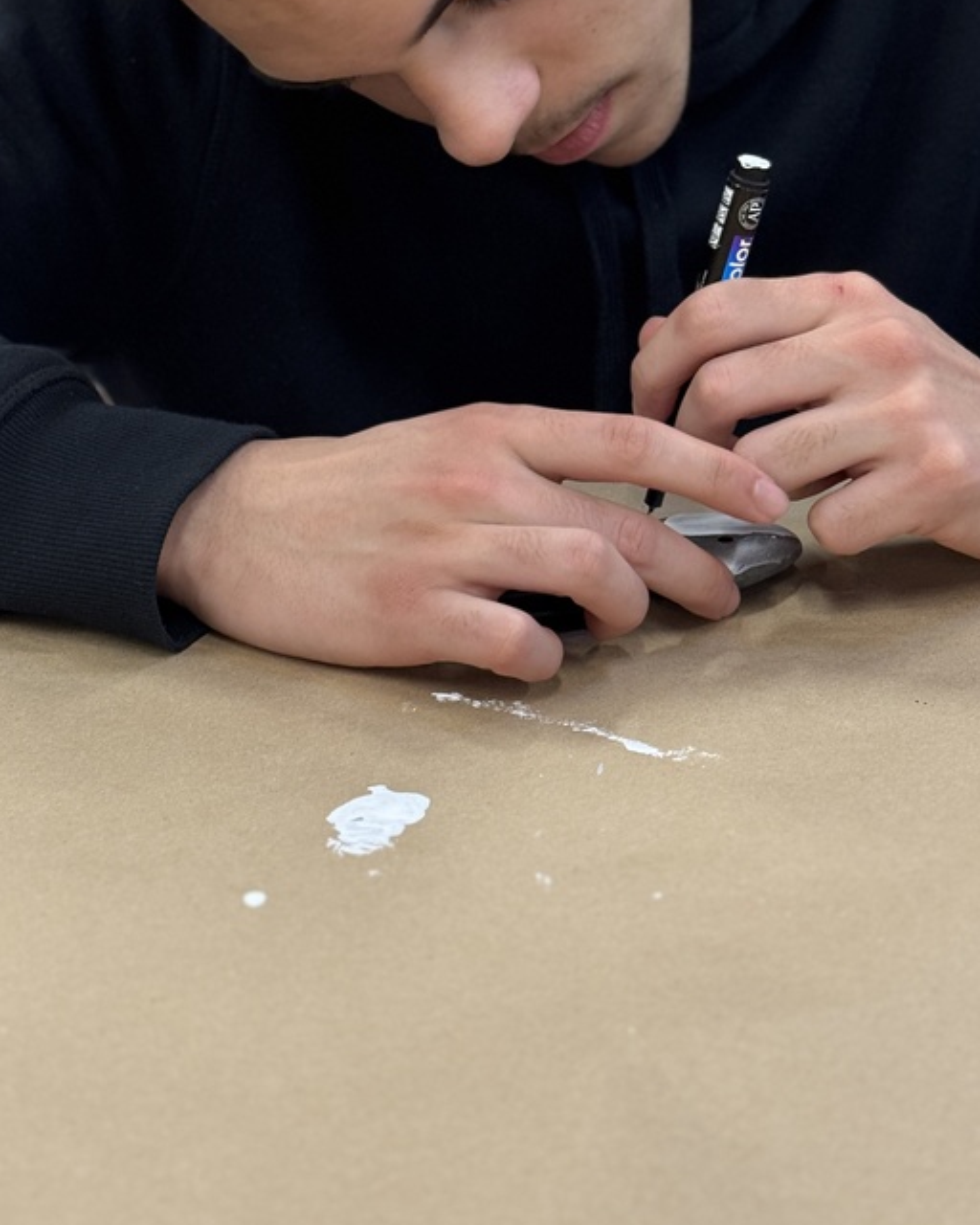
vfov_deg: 25.2
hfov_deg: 20.4
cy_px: 350
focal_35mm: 75
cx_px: 413
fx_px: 2719
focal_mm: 6.76
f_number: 1.78
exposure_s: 1/40
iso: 200
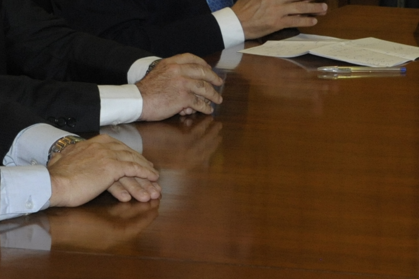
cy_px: 18
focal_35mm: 222
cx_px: 427
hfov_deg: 9.2
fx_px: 2584
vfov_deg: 6.2
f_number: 5.6
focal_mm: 52
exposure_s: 1/160
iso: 2000
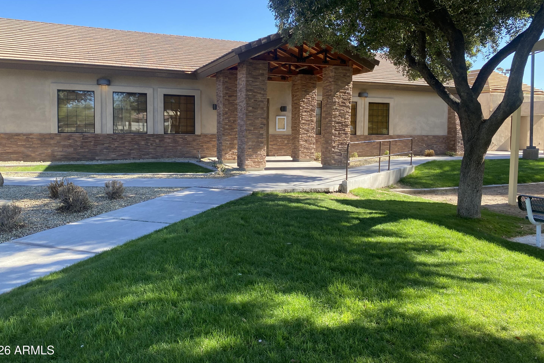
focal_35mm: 28
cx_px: 265
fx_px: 423
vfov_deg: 46.3
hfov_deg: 65.5
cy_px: 158
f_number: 1.8
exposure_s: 1/576
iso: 32
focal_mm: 4.25
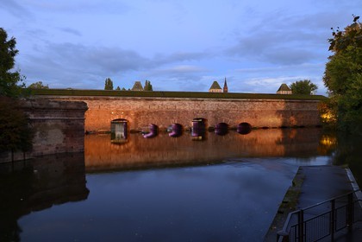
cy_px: 121
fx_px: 271
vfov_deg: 47.9
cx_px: 181
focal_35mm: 27
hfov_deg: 67.4
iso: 200
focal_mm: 27
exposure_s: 1.3
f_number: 6.3
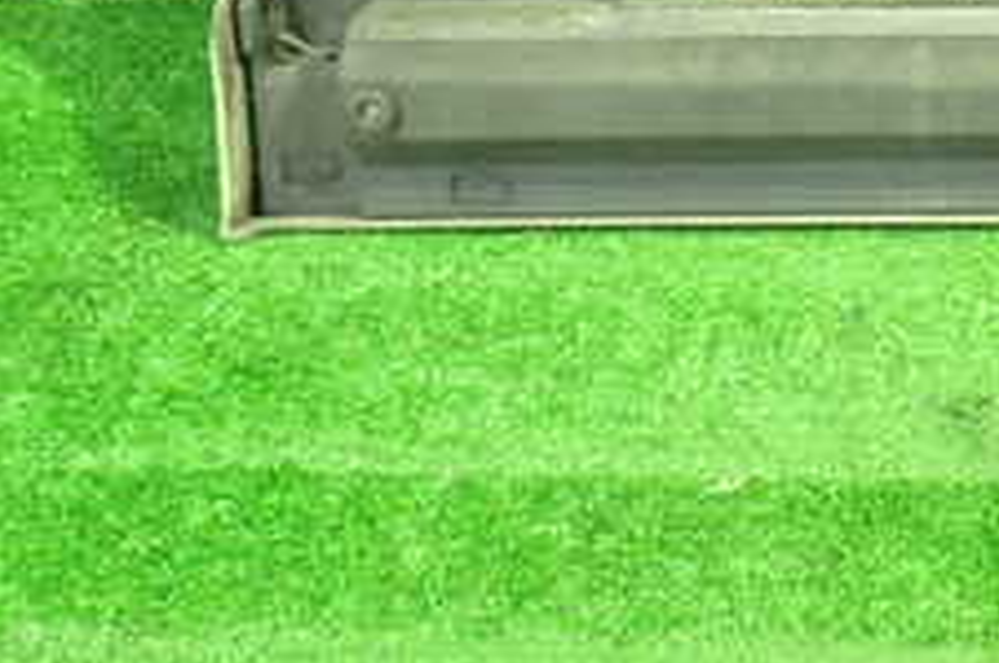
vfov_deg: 15.6
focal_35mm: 83
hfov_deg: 22.3
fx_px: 2300
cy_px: -203
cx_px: 1247
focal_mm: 5.4
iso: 800
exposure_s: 1/20
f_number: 2.3
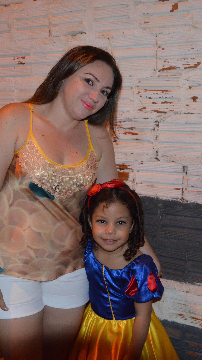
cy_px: 179
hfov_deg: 27.6
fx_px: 409
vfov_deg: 47.4
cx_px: 76
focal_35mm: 43
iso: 3200
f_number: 3.5
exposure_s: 1/60
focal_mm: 18
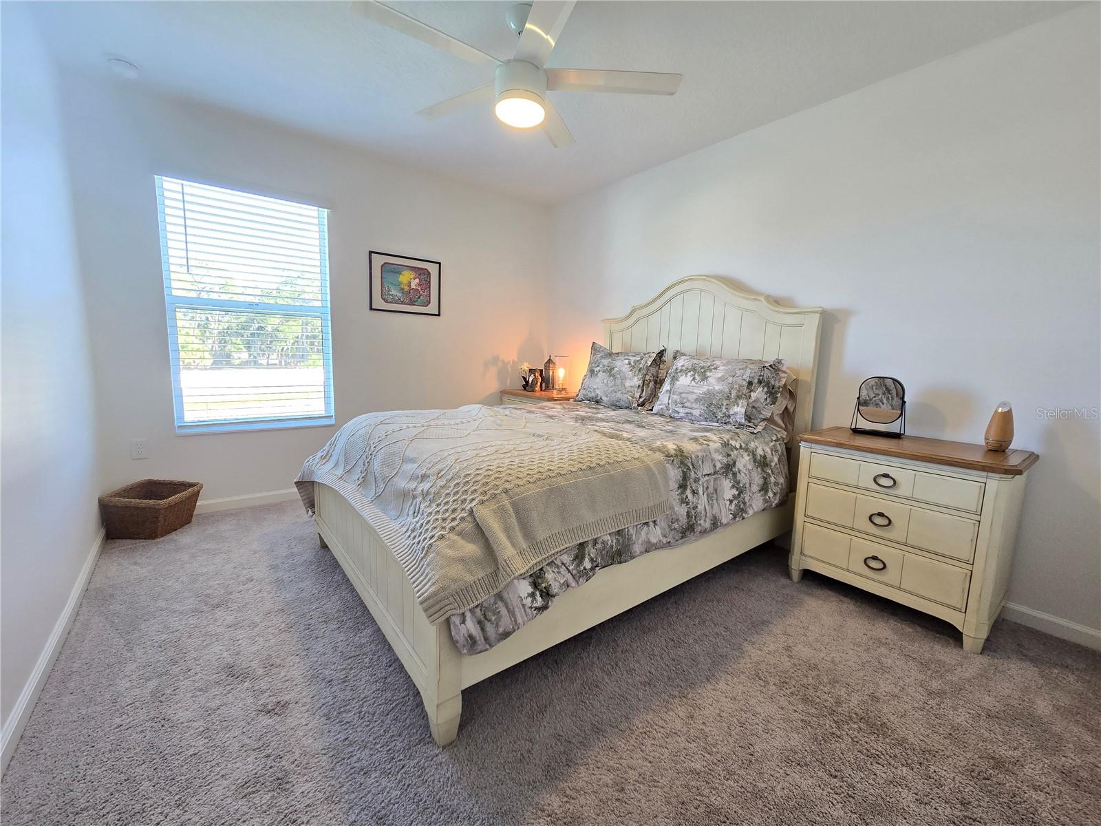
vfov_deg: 89.9
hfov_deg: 106.2
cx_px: 550
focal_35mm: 13
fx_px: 413
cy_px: 413
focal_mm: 2.2
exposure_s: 1/60
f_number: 2.2
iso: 160
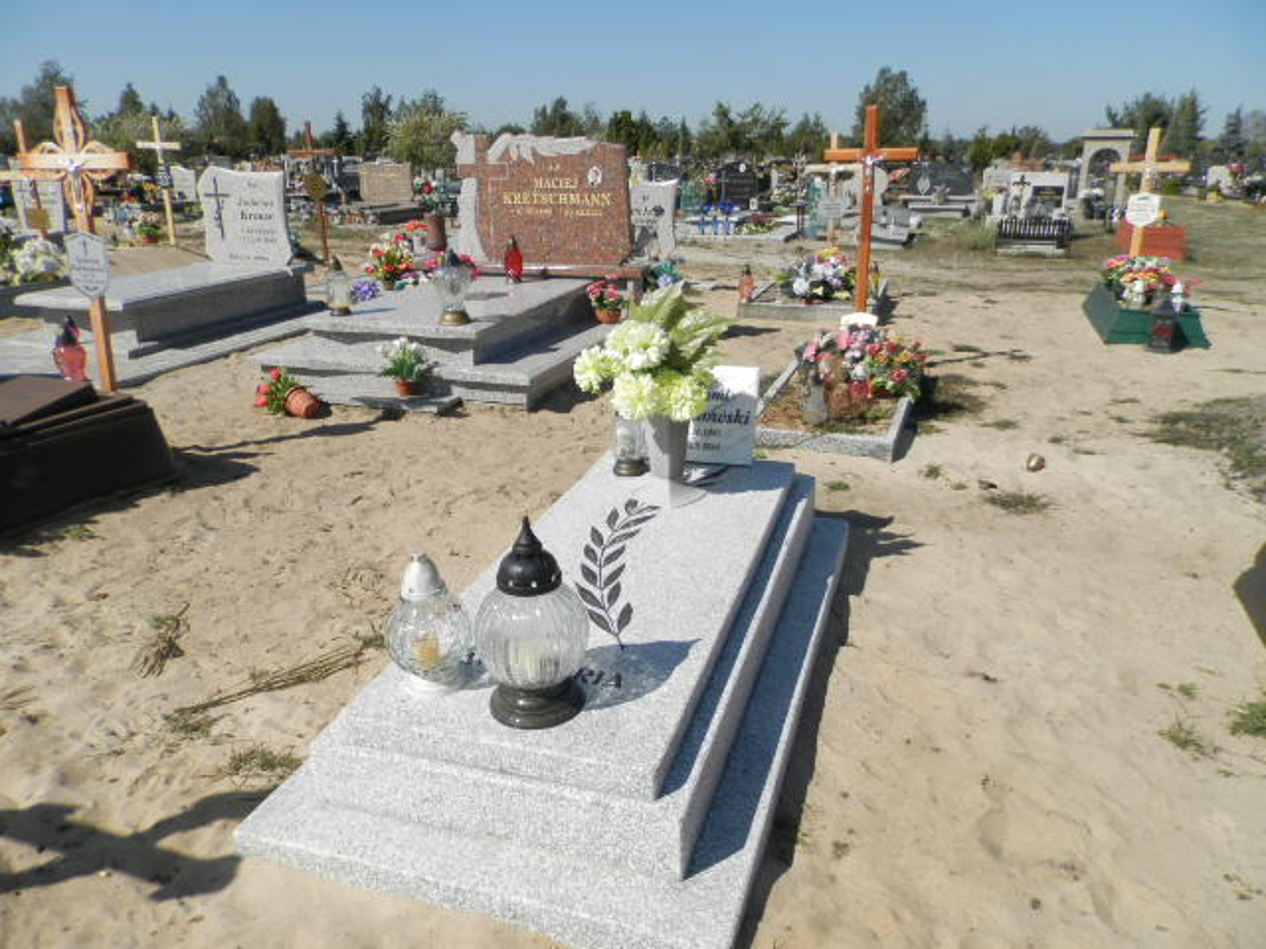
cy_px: 474
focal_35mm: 25
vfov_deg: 54.9
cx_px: 633
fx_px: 914
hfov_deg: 69.4
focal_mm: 4.5
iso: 80
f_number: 8.7
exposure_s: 1/250
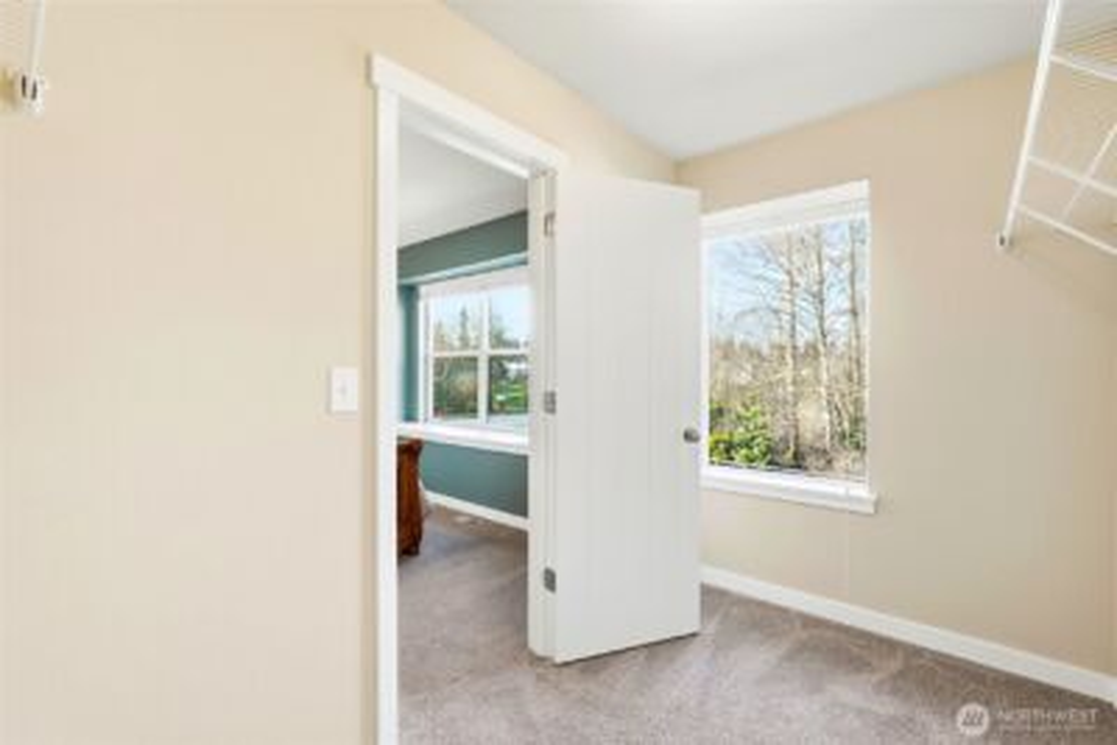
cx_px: 558
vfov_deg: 73.8
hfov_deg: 96.7
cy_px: 372
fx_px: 497
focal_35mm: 16
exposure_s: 1/320
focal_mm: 16
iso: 400
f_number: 9
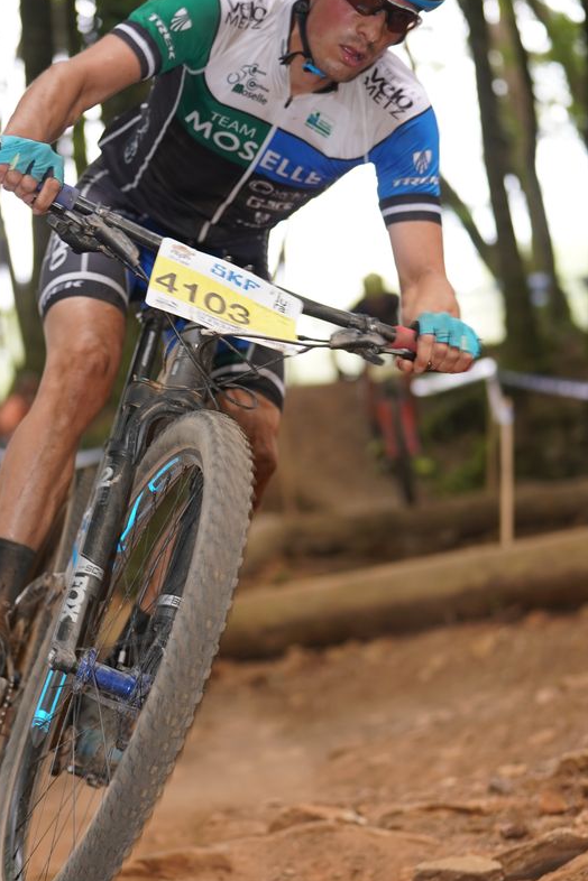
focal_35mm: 114
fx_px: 2793
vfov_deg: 17.9
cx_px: 224
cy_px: 461
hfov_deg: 12.0
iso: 320
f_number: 2.8
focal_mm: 70
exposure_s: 1/250
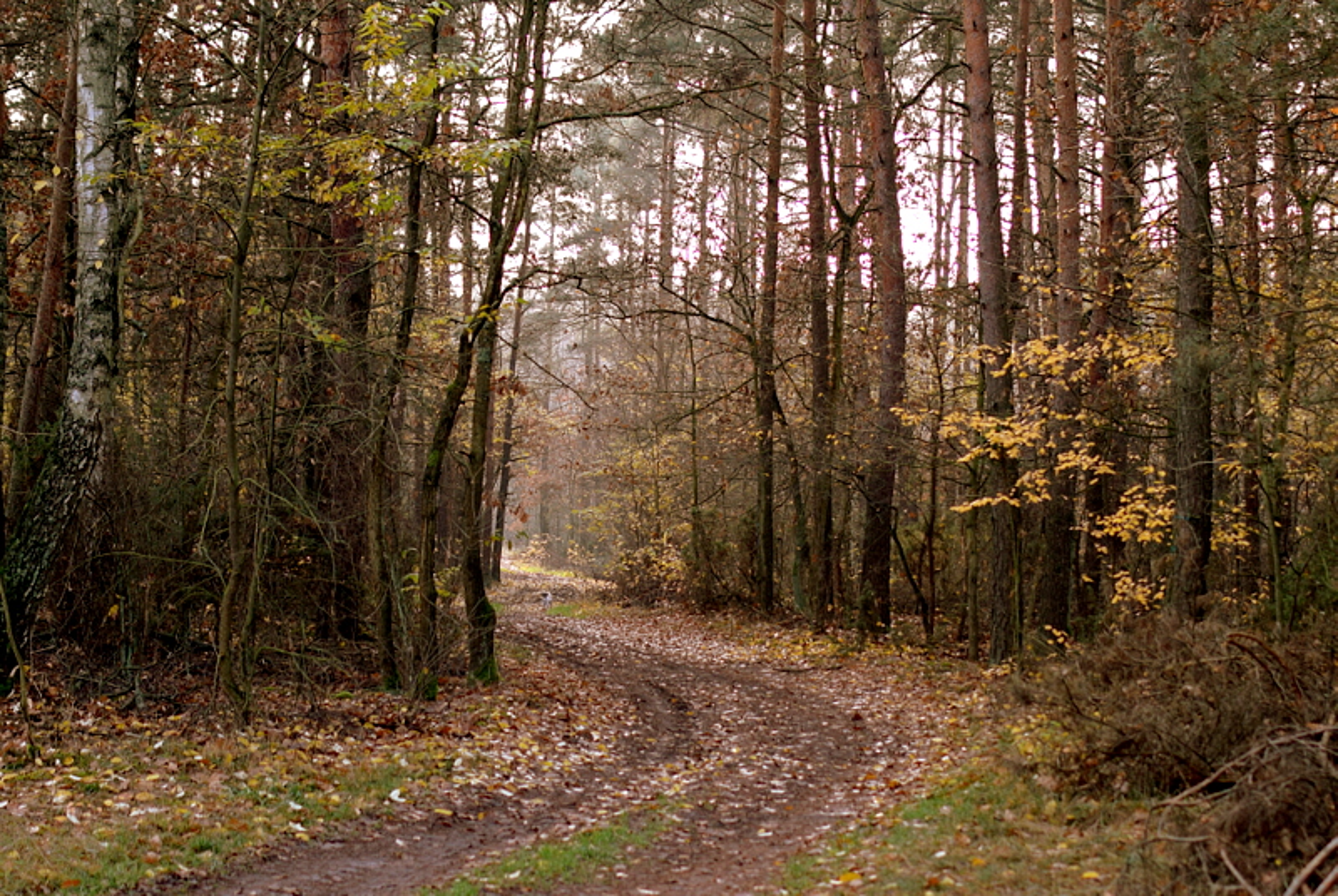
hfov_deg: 37.8
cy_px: 448
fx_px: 1954
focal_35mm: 52
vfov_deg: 25.8
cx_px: 669
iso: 200
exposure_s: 1/200
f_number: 2.8
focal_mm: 35
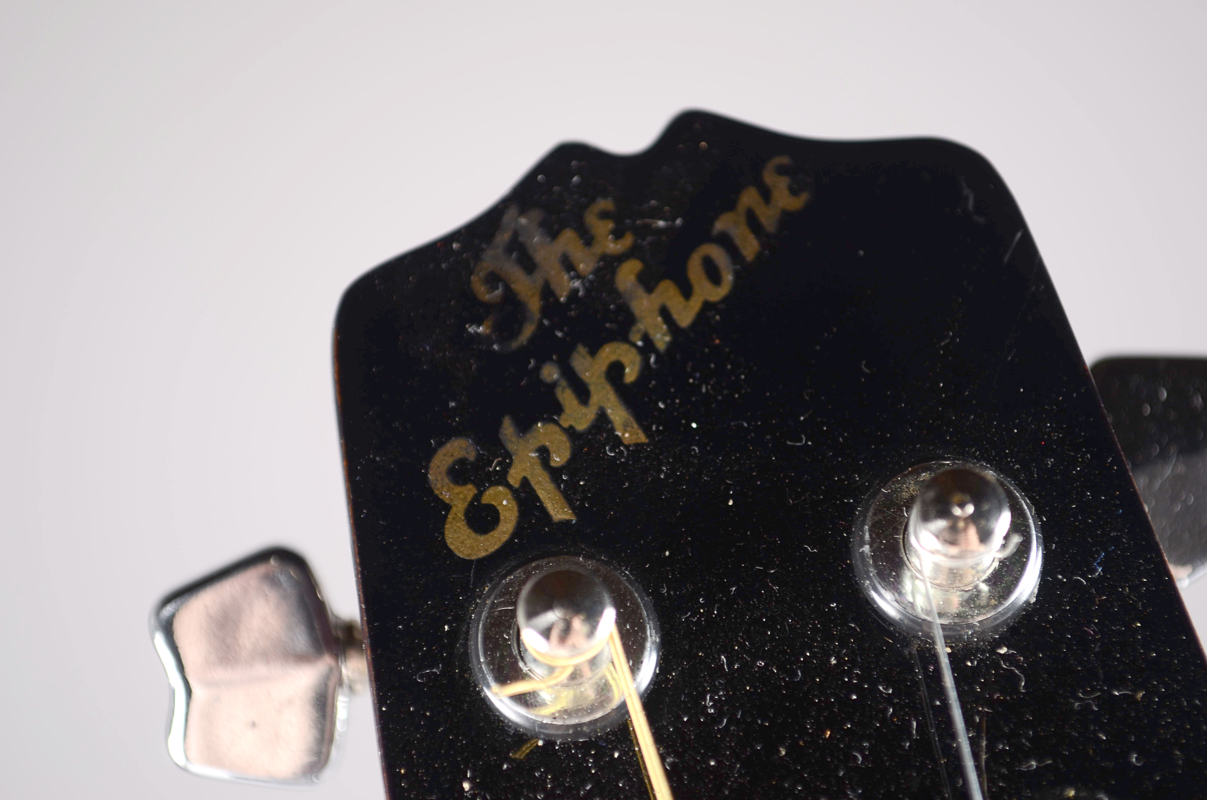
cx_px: 604
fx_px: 2760
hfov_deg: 24.7
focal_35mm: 82
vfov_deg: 16.5
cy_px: 400
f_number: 5.6
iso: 100
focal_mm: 55
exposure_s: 1/60
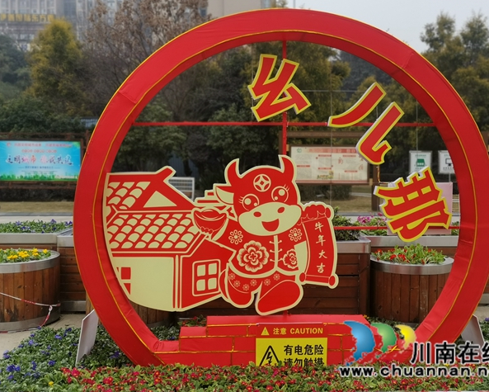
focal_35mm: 40
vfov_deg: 37.4
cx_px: 263
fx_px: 579
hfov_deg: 45.7
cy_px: 197
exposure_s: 1/299
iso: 50
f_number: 4
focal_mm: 4.75
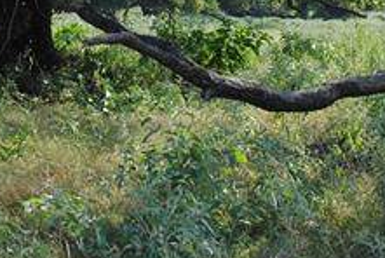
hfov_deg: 16.3
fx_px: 1339
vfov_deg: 10.8
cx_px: 111
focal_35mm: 125
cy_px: -50
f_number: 6.3
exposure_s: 1/200
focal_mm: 18
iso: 100
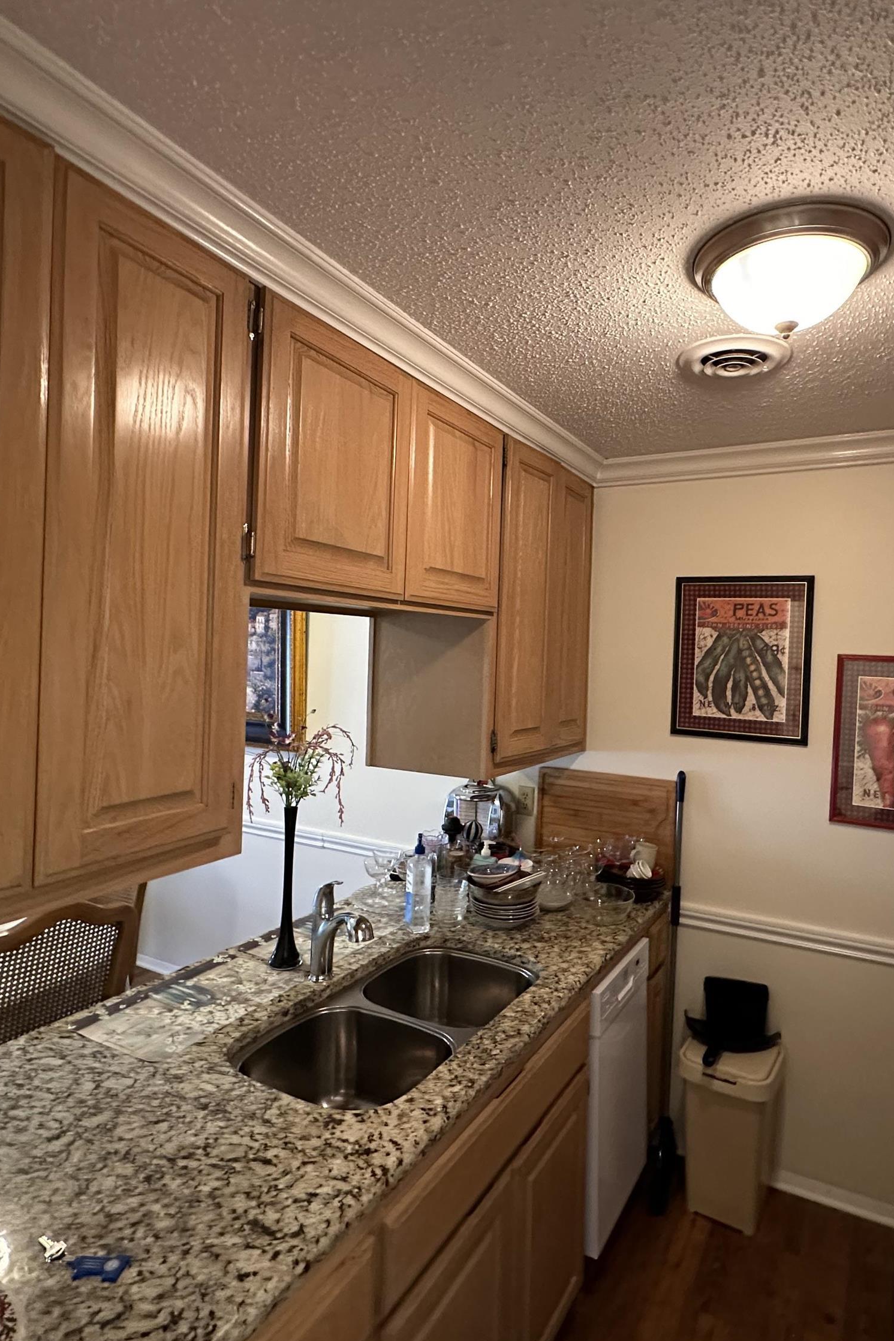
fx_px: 745
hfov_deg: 61.6
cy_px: 658
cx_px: 512
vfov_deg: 84.0
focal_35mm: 20
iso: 500
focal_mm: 2.22
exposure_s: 1/60
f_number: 2.2
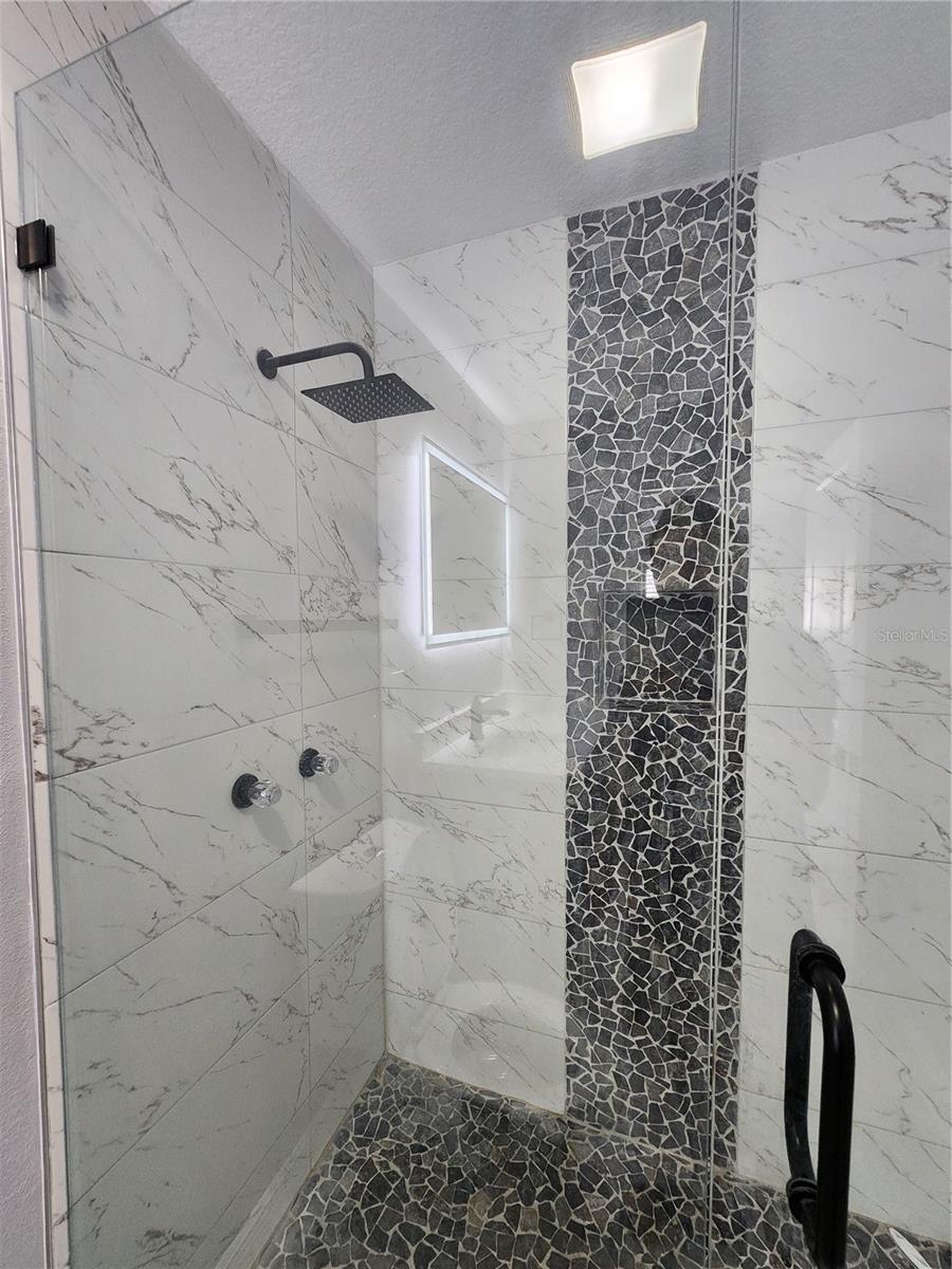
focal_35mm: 13
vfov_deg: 106.2
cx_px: 476
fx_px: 477
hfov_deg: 89.9
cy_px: 634
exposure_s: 1/60
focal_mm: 2.2
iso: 250
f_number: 2.2
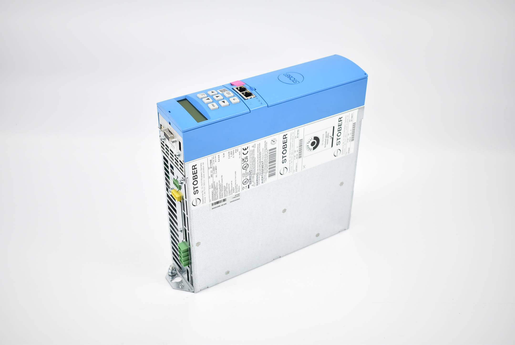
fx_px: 644
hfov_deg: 43.6
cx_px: 258
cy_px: 172
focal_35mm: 45
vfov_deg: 29.9
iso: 220
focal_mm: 30
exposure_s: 1/50
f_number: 4.2
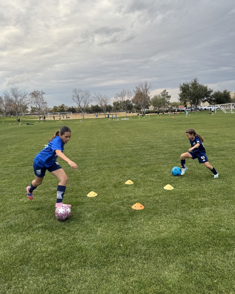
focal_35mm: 26
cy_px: 151
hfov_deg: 54.9
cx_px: 114
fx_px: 226
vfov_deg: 66.0
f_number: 1.78
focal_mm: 6.76
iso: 64
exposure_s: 1/189
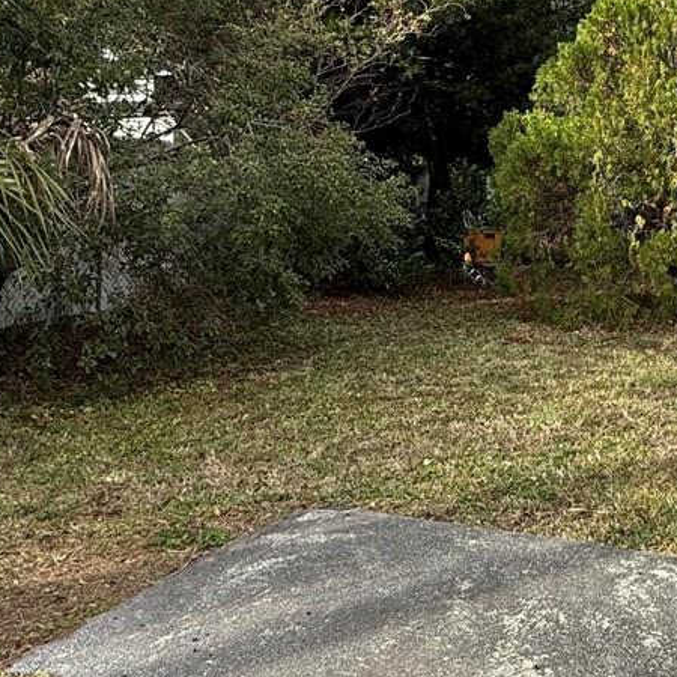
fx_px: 974
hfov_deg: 35.9
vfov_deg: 37.6
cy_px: 188
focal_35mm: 44
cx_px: 615
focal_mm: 2.22
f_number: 2.2
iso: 50
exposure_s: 1/502
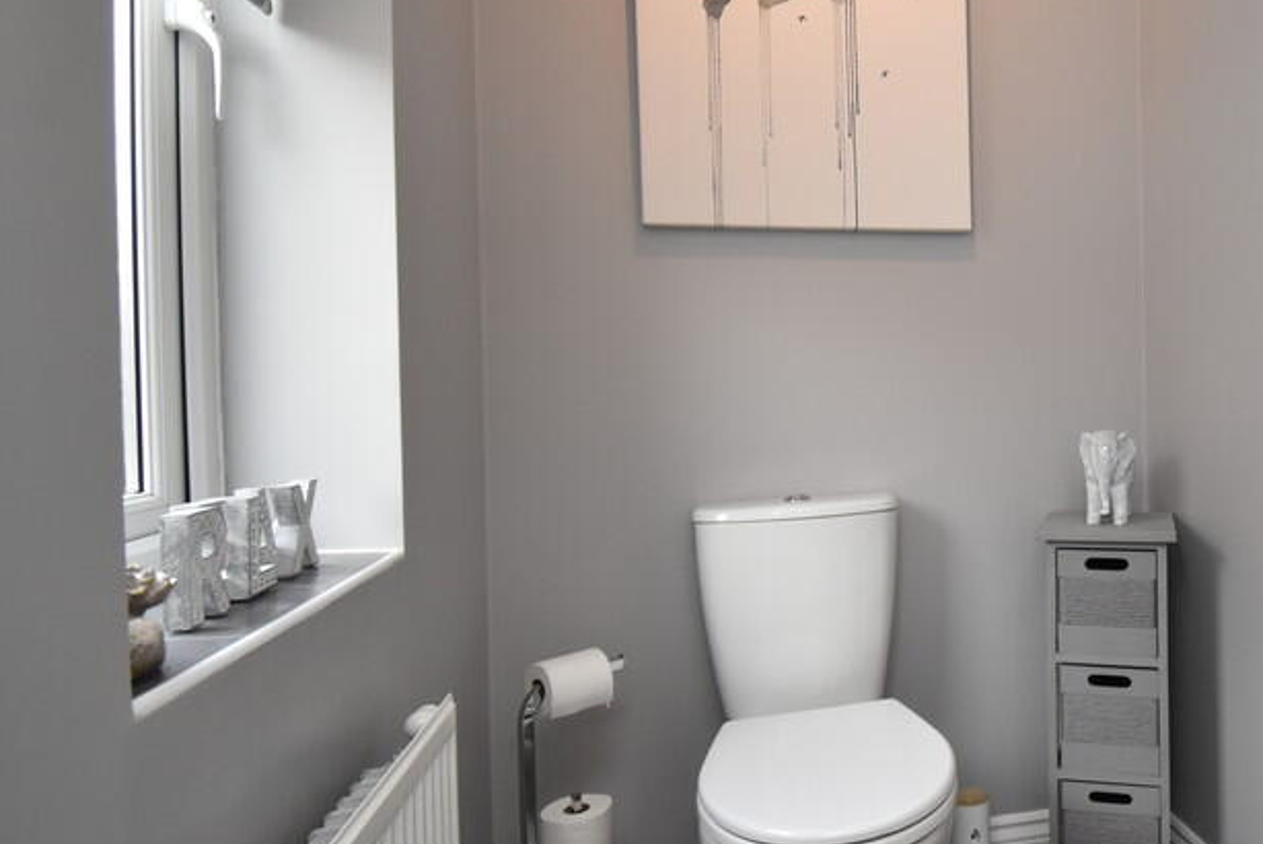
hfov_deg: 66.8
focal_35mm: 25
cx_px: 952
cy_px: 392
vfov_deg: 51.3
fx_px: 877
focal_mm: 10
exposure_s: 1/160
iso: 800
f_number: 4.5
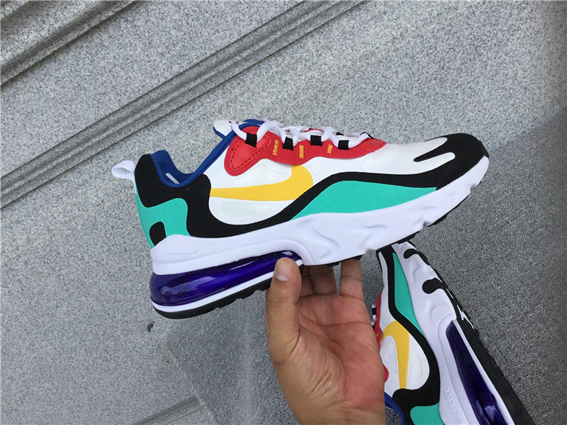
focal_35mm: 31
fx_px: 508
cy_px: 212
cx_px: 284
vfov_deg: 45.4
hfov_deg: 58.4
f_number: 2.4
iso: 25
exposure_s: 1/612
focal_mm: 3.3
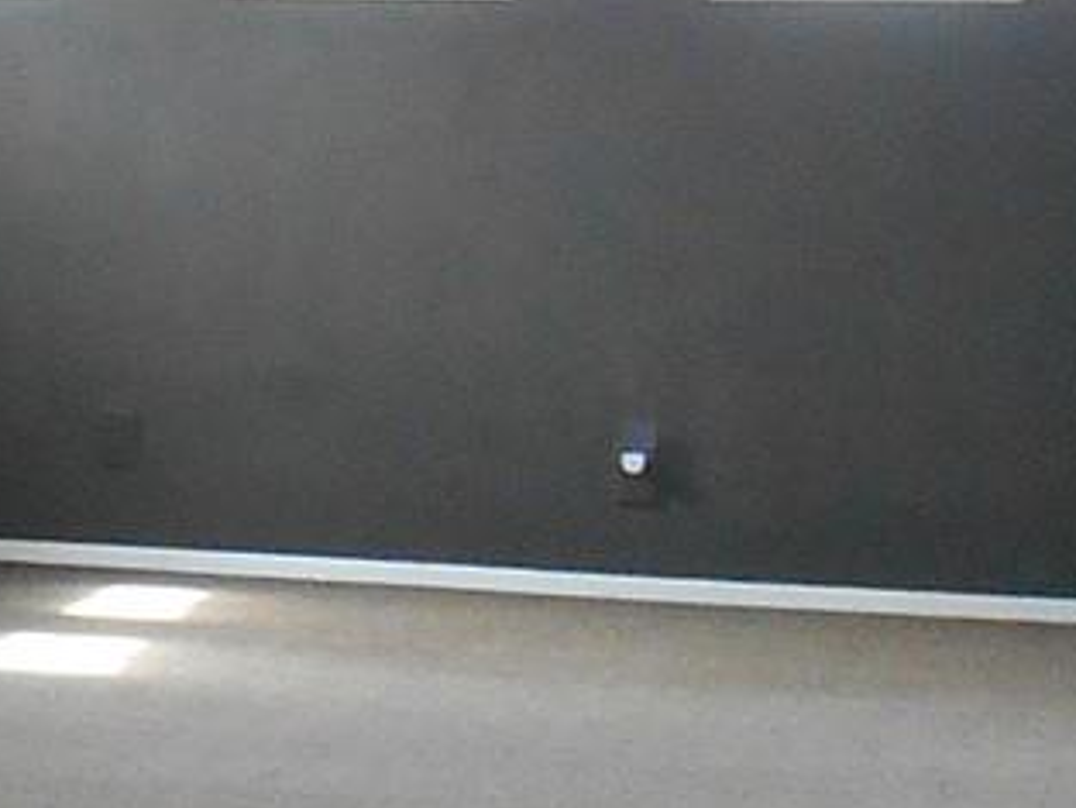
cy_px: 24
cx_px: -1760
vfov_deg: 8.7
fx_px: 5286
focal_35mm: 170
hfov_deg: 9.8
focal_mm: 4.7
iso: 280
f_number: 3.4
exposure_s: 1/25
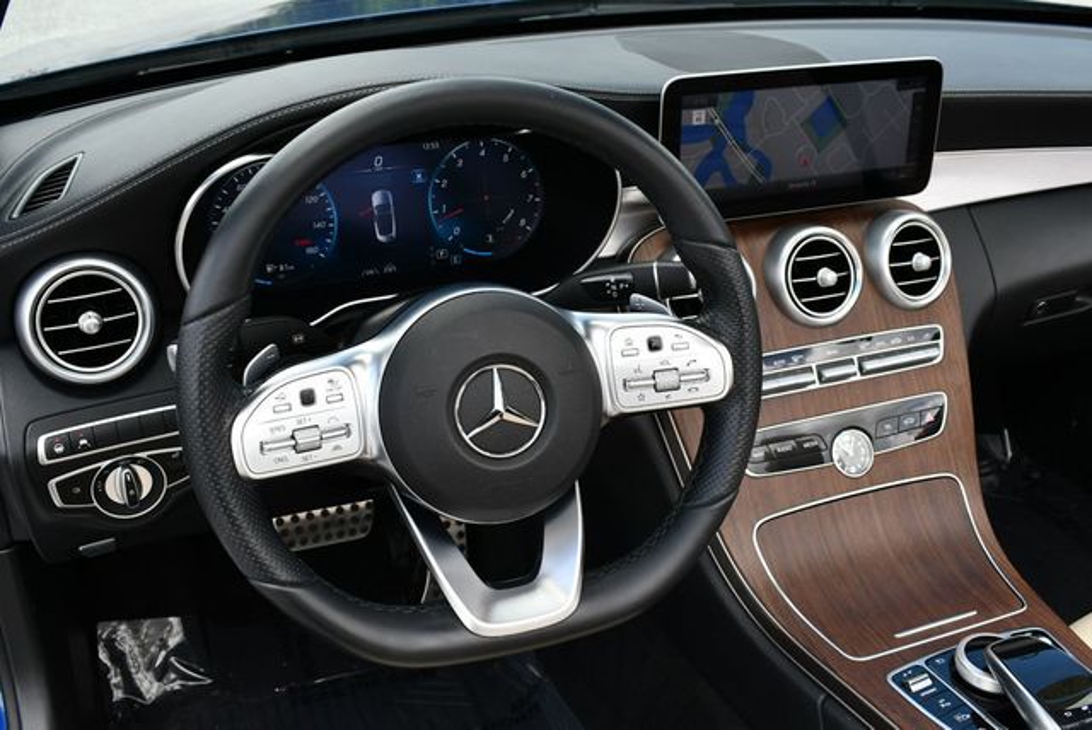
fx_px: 1093
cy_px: 365
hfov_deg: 53.1
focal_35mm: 36
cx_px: 546
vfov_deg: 36.9
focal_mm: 18
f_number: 5.6
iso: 200
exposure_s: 1/250
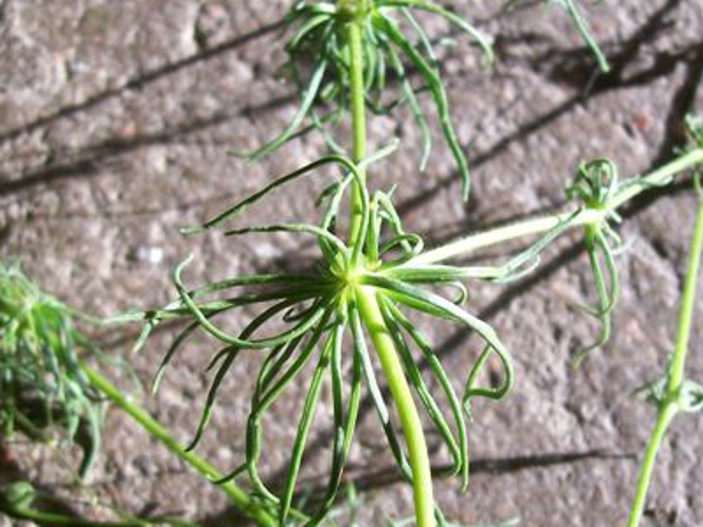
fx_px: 1117
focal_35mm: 55
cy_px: 278
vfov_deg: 26.6
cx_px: 393
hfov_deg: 34.9
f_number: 2.7
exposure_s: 1/61.9
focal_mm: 6
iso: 160
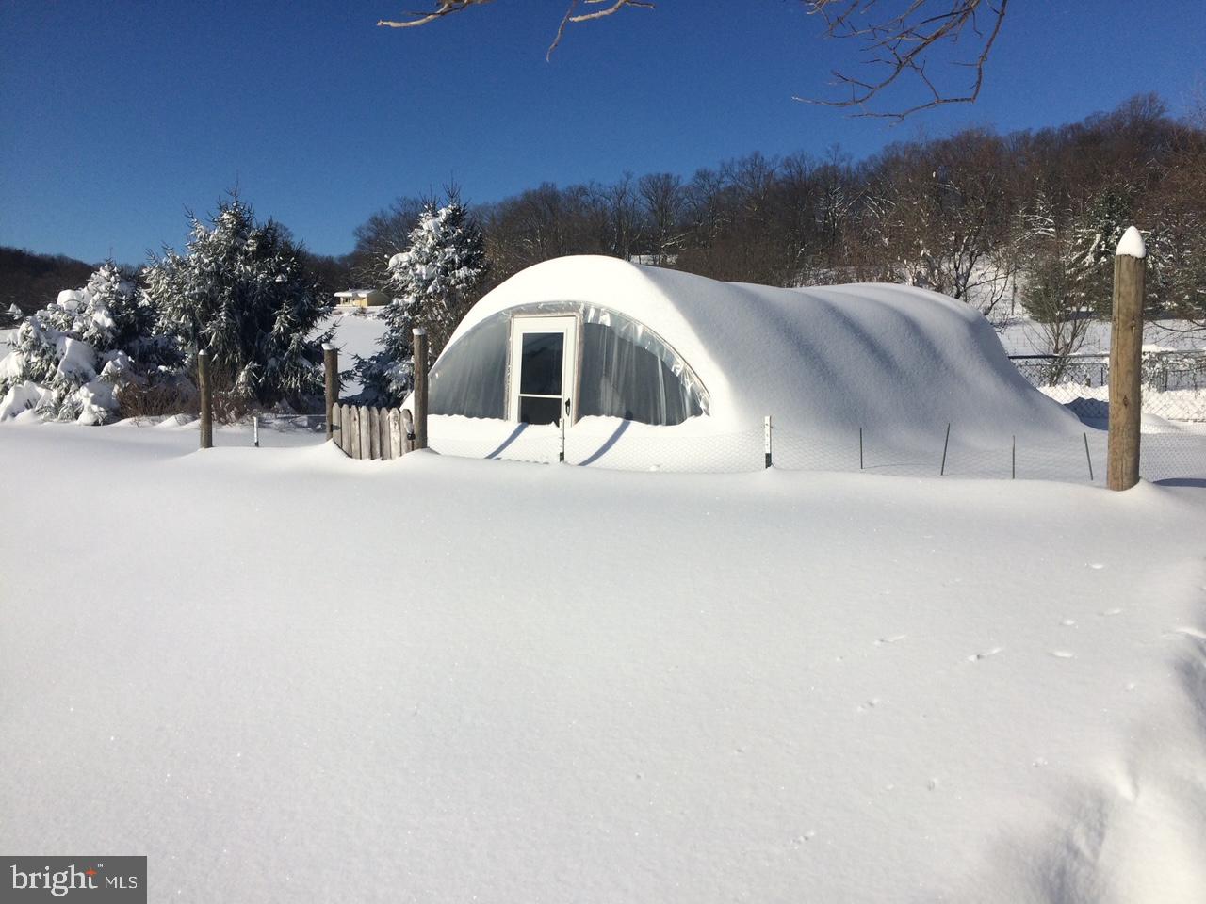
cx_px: 603
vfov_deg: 48.2
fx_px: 1010
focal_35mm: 29
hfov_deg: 61.7
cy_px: 452
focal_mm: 4.15
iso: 32
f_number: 2.2
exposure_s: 1/5882
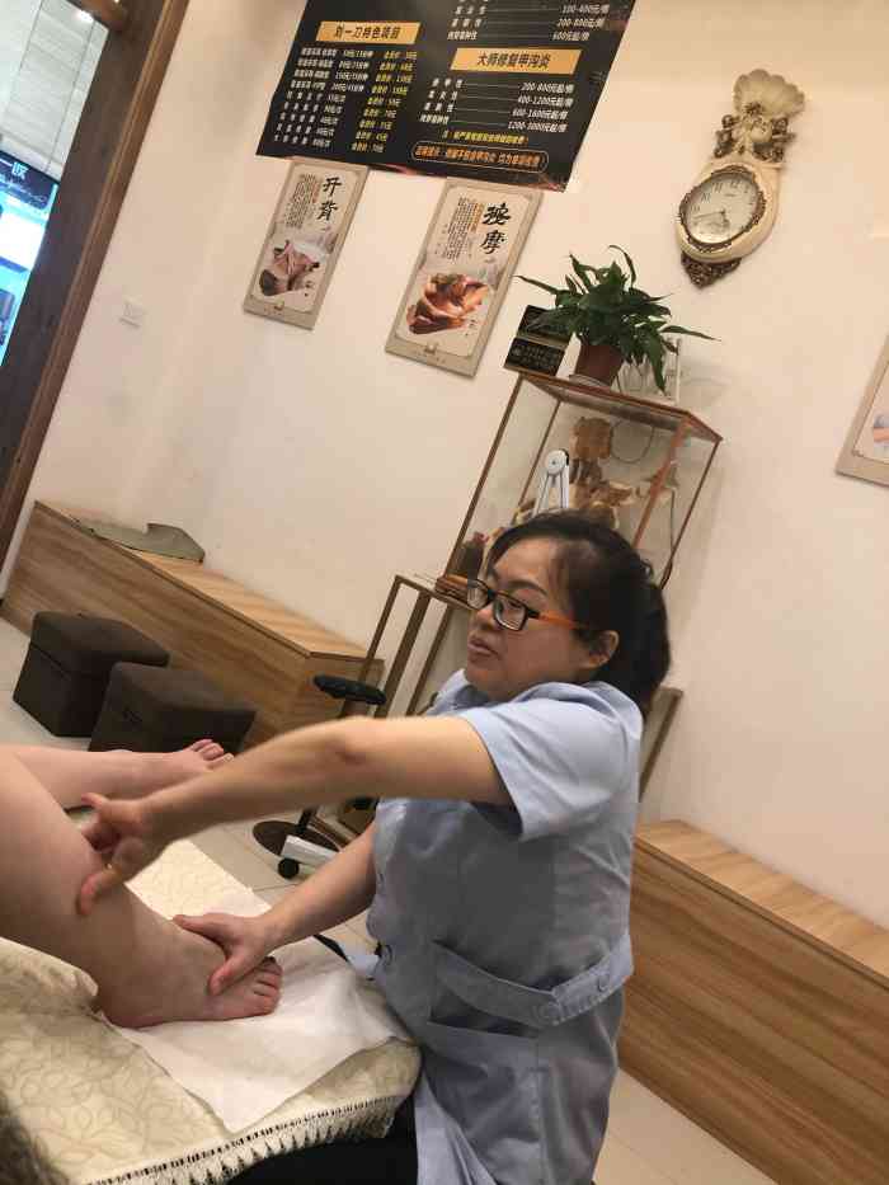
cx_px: 444
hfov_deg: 49.8
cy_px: 592
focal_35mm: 28
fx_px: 959
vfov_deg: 63.4
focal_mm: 3.99
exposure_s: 1/17
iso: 50
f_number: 1.8
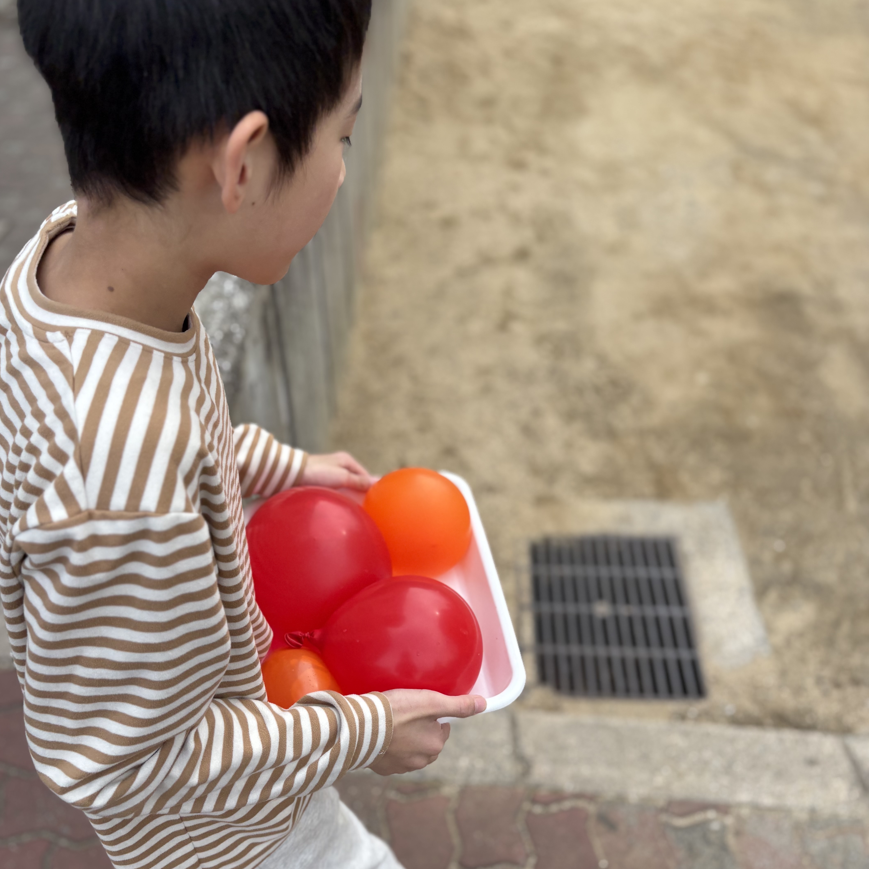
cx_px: 430
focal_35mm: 31
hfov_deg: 52.5
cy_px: 497
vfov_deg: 52.3
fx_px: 880
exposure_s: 1/920
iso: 50
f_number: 1.6
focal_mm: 5.96
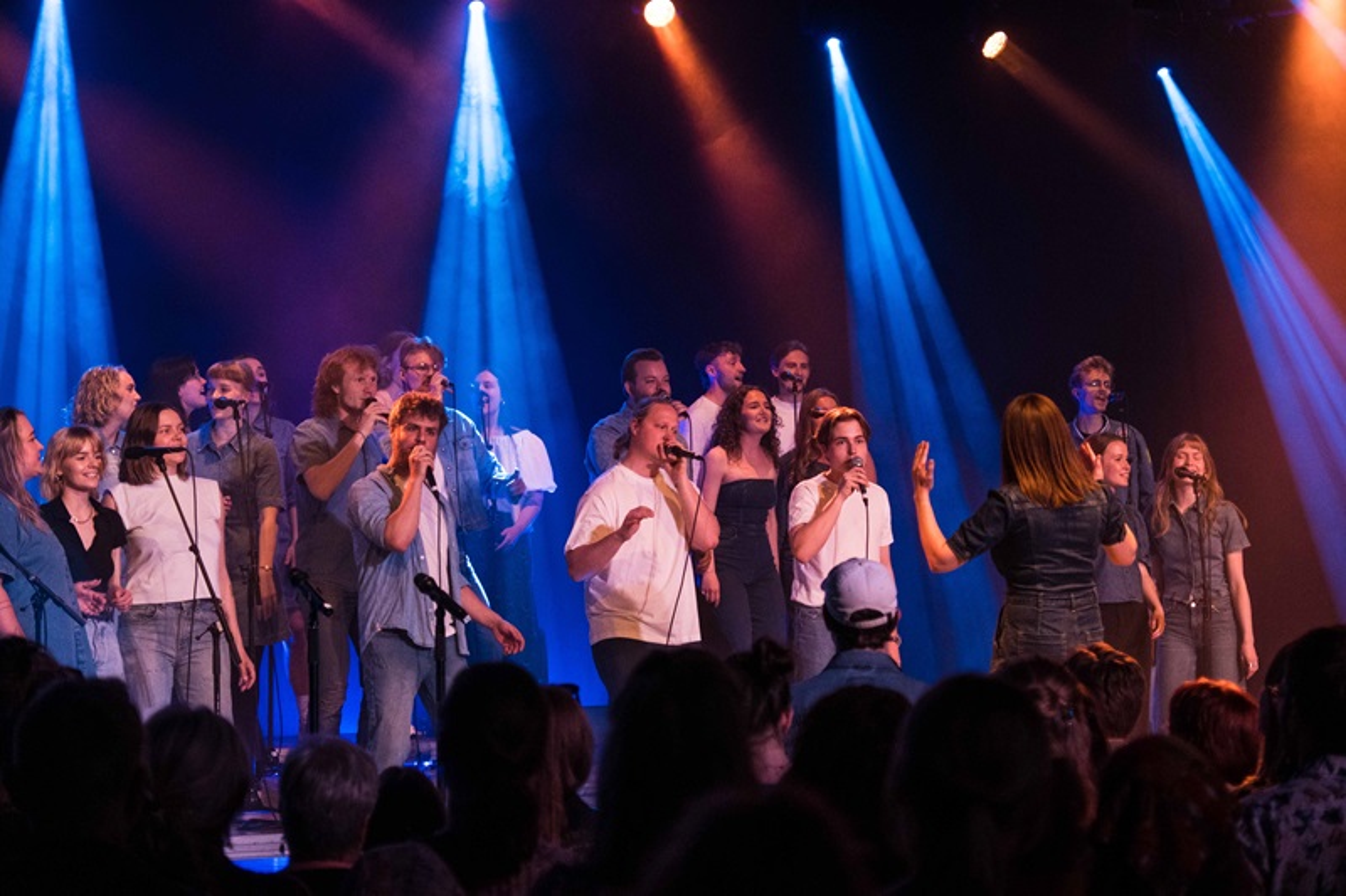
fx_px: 3102
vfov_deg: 16.4
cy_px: 448
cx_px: 673
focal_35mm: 83
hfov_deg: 24.5
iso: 2000
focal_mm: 55
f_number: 2.8
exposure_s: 1/250
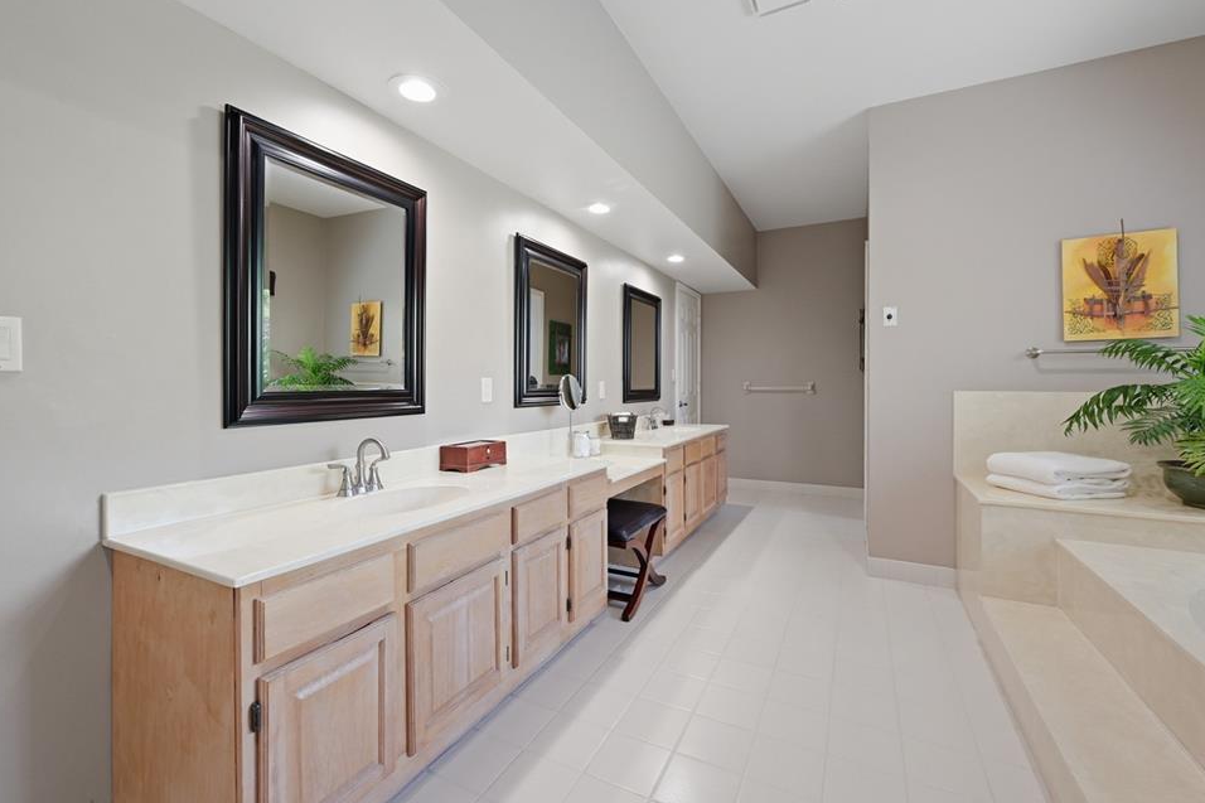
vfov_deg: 77.3
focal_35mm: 15
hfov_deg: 100.4
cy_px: 386
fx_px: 502
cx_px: 580
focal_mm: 14
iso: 1250
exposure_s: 1/1250
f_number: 8
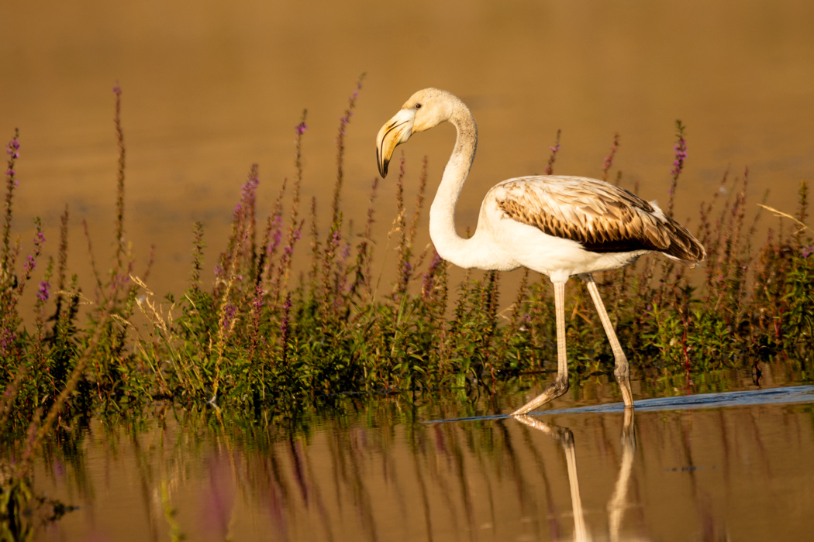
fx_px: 20348
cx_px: 407
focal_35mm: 900
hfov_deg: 2.3
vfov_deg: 1.5
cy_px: 271
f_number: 7.1
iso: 400
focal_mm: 600
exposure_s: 1/1600
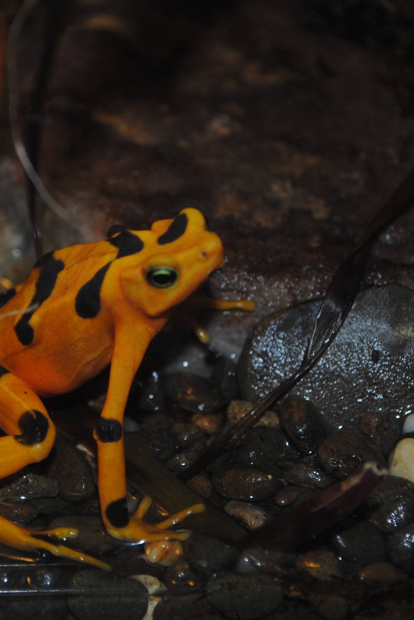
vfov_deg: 18.1
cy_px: 309
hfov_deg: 12.1
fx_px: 1948
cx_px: 73
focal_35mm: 113
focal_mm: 50
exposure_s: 1/60
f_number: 5.6
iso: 200
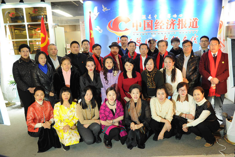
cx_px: 118
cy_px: 78
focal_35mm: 32
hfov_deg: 58.7
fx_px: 209
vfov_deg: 41.1
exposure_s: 1/80
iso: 3200
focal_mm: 32
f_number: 5
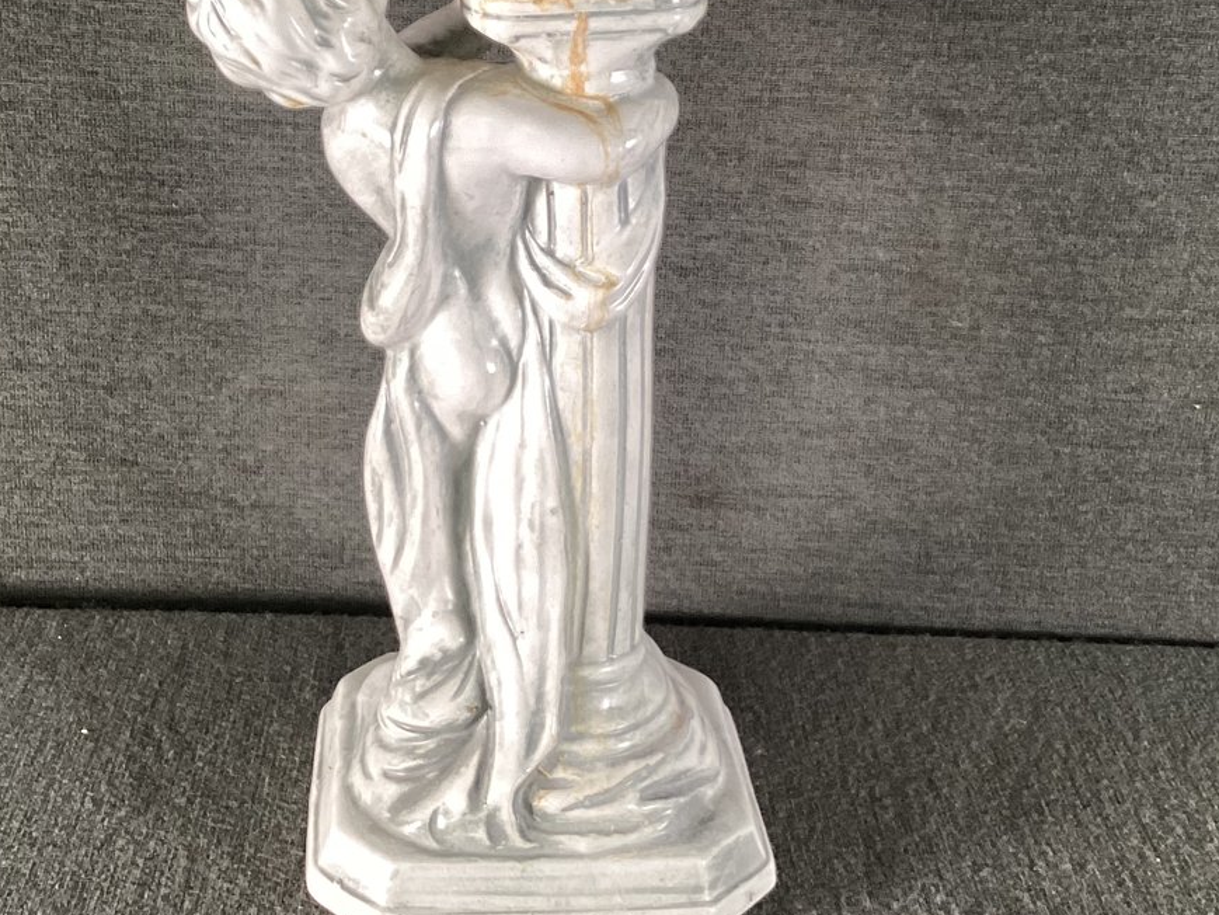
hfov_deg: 35.5
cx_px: 572
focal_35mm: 54
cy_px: 260
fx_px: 1902
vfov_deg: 26.8
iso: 64
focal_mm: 3.3
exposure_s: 1/60
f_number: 2.4
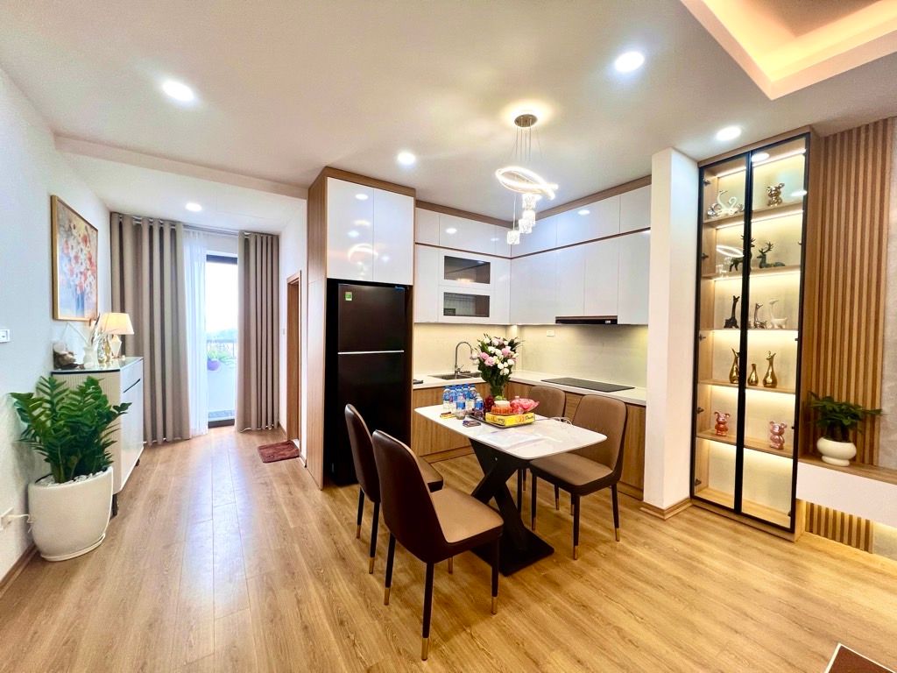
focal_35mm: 13
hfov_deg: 106.2
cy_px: 336
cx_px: 448
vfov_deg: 89.9
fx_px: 337
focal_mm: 1.57
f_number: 1.8
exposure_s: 1/100
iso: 80
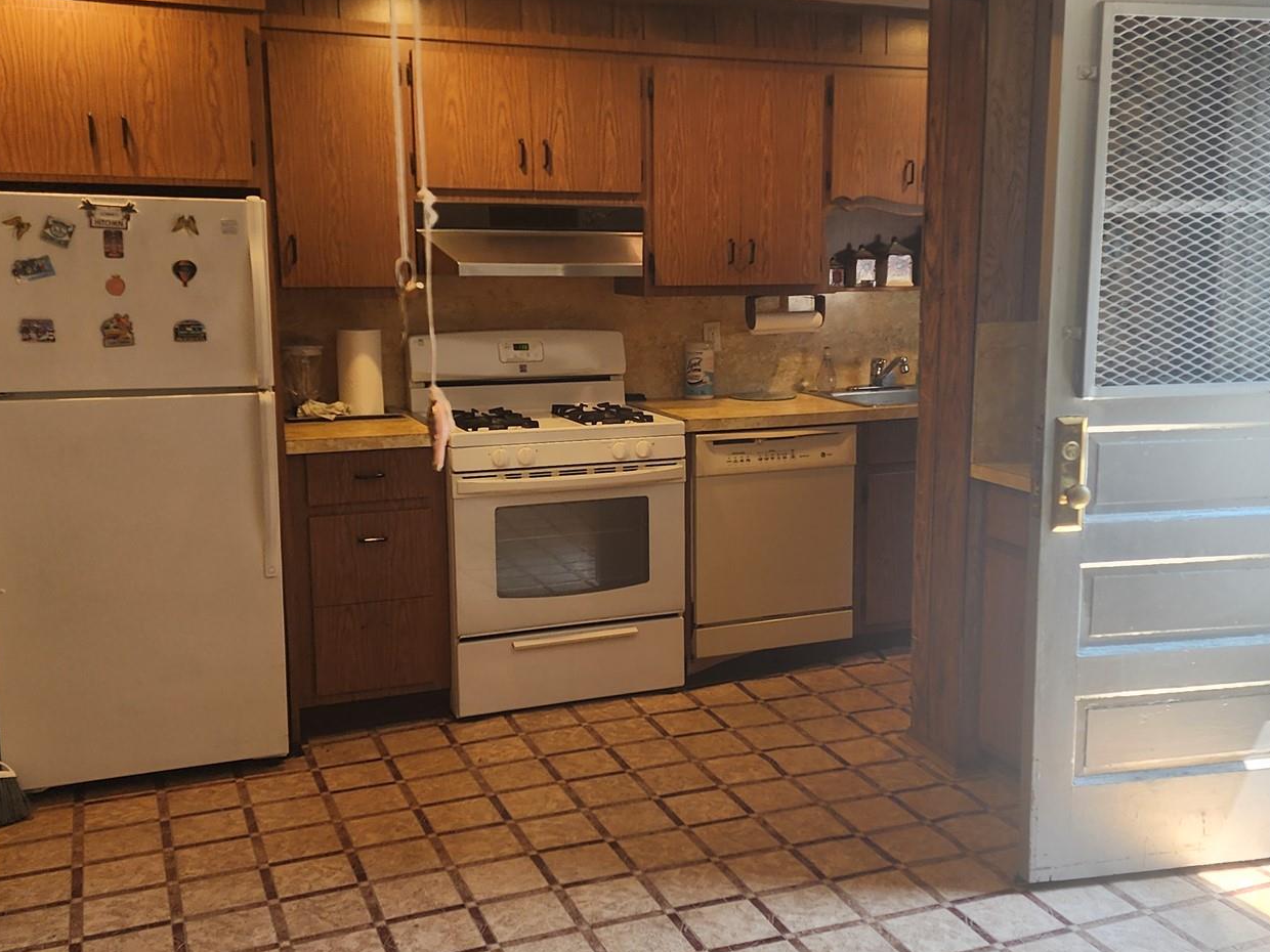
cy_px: 499
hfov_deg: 48.8
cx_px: 728
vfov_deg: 37.7
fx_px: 1394
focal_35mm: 38
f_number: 1.8
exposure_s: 1/120
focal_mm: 6.4
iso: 64
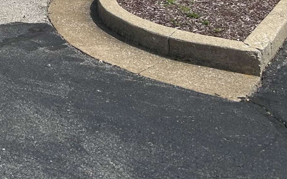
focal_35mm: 94
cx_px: -38
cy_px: -167
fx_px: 735
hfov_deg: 20.9
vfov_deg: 12.4
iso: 50
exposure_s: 1/5882
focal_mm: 5.7
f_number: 1.5
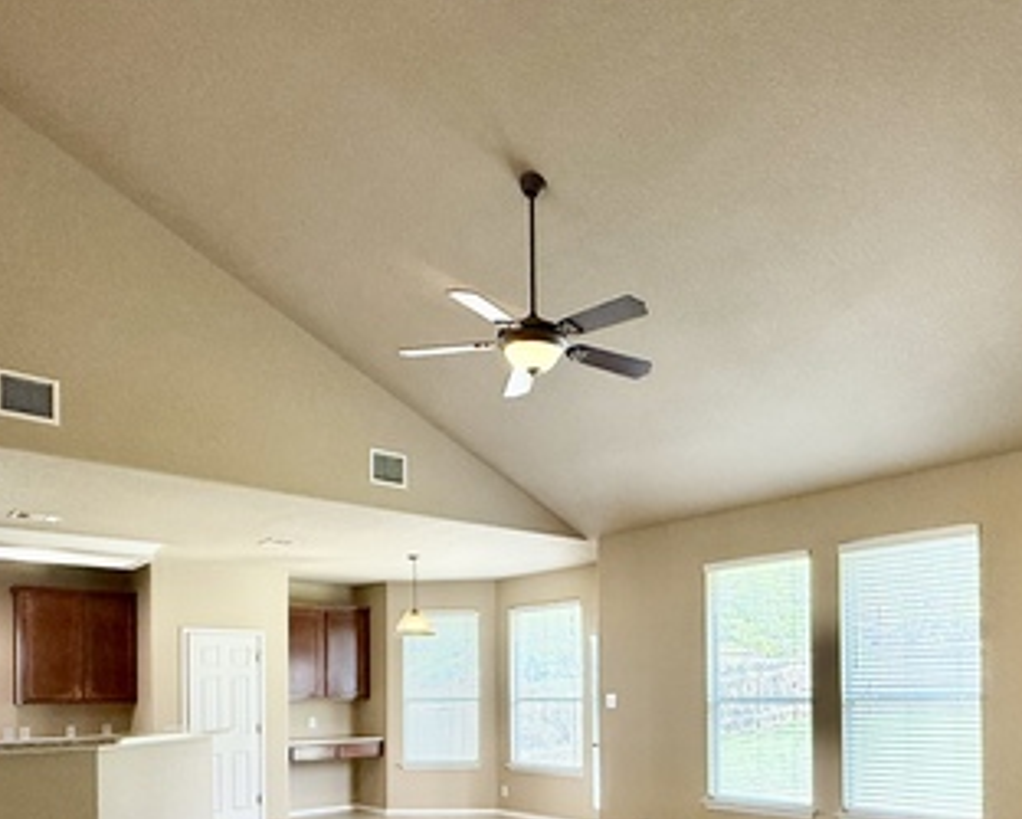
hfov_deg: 61.9
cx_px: 580
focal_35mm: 28
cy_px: 685
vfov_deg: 47.9
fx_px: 847
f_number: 2.2
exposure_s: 1/120
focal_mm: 2.22
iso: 160
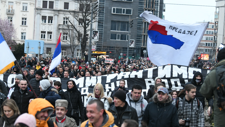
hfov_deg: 28.6
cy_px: 68
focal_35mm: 74
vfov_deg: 16.3
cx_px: 113
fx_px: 442
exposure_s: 1/160
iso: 2500
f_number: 4
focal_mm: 70
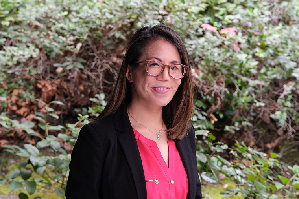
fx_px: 623
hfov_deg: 27.0
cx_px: 150
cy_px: 100
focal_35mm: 75
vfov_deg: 18.2
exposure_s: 1/60
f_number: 6.4
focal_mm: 50
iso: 640
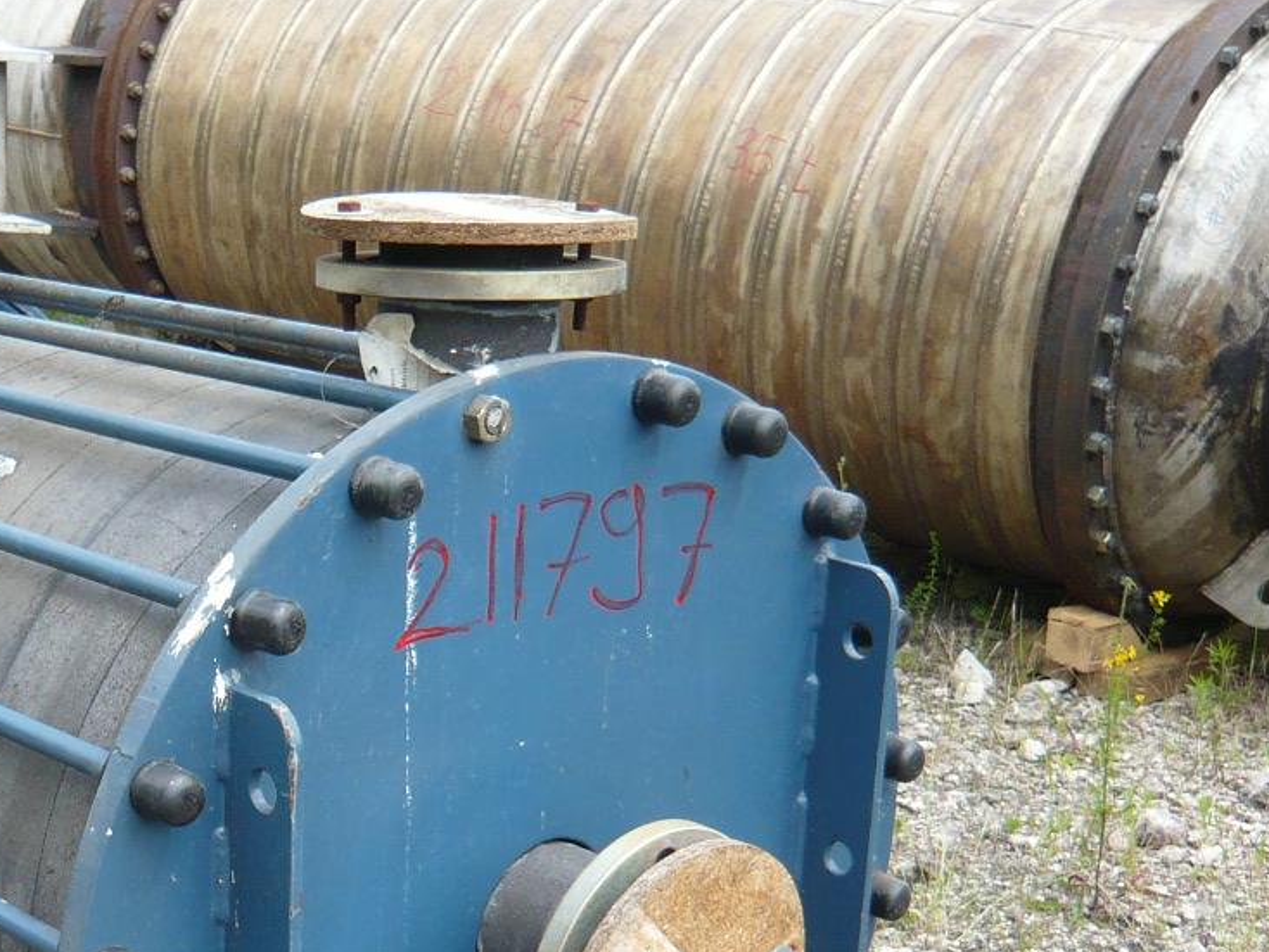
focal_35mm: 61
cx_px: 223
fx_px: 2237
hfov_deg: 30.8
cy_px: 821
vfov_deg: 23.5
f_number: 2.8
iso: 100
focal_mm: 4.6
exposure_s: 1/320
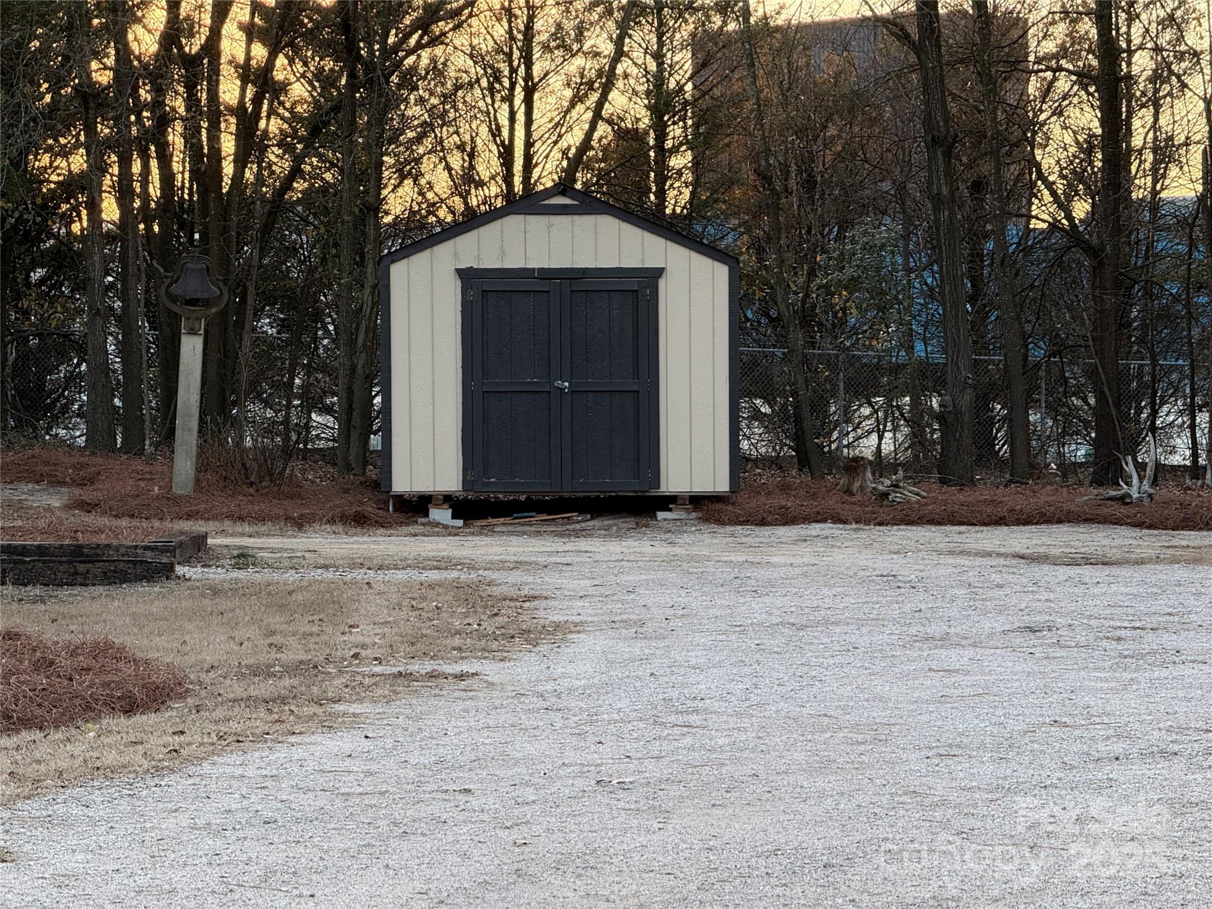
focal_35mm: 120
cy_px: 454
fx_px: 4202
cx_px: 606
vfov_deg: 12.3
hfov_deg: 16.4
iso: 125
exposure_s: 1/99
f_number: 2.8
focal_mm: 15.66
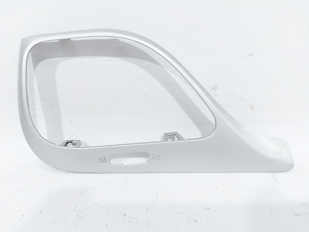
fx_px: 214
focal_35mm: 24
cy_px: 116
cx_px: 154
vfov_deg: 56.8
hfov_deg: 71.6
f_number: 1.8
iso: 64
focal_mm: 5.23
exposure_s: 1/50
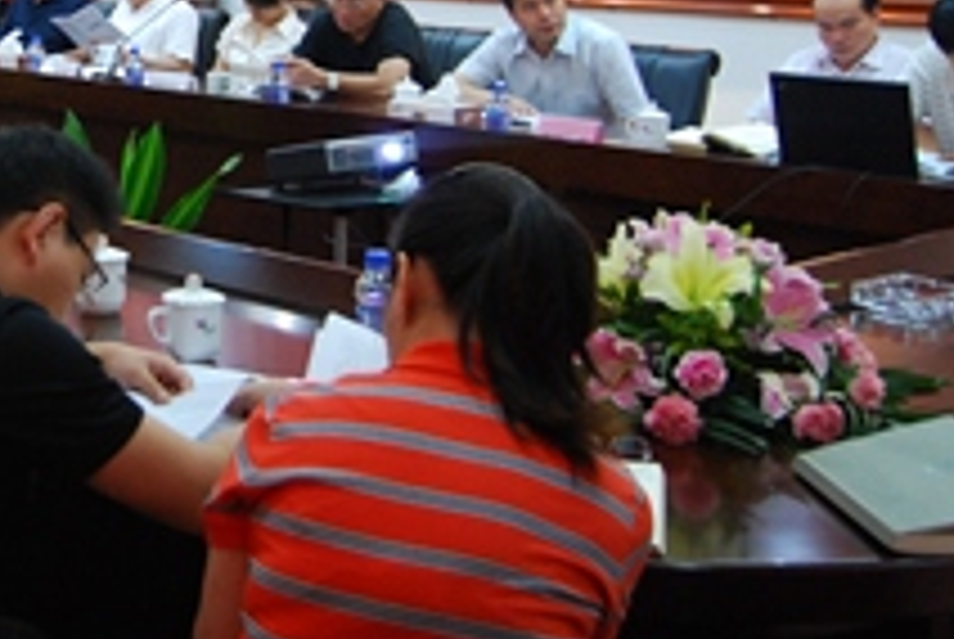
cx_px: -22
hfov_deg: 28.8
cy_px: 81
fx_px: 1725
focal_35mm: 65
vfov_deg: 20.6
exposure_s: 1/25
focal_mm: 20
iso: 800
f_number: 3.8
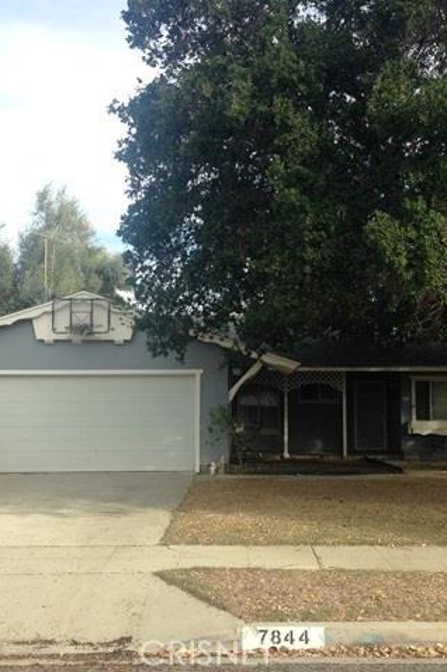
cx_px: 256
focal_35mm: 46
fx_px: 858
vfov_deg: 42.8
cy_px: 336
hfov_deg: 29.2
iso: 50
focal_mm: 4.12
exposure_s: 1/542
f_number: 2.4
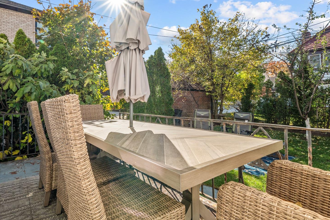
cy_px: 101
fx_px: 156
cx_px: 122
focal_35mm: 17
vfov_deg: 70.3
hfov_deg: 91.2
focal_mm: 12
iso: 100
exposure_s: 1/40
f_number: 11
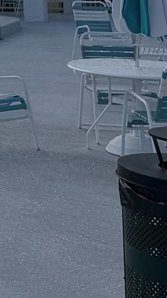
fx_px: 842
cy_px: -119
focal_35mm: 107
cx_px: -327
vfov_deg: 18.2
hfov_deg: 9.2
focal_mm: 6.76
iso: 80
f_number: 1.78
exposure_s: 1/11905
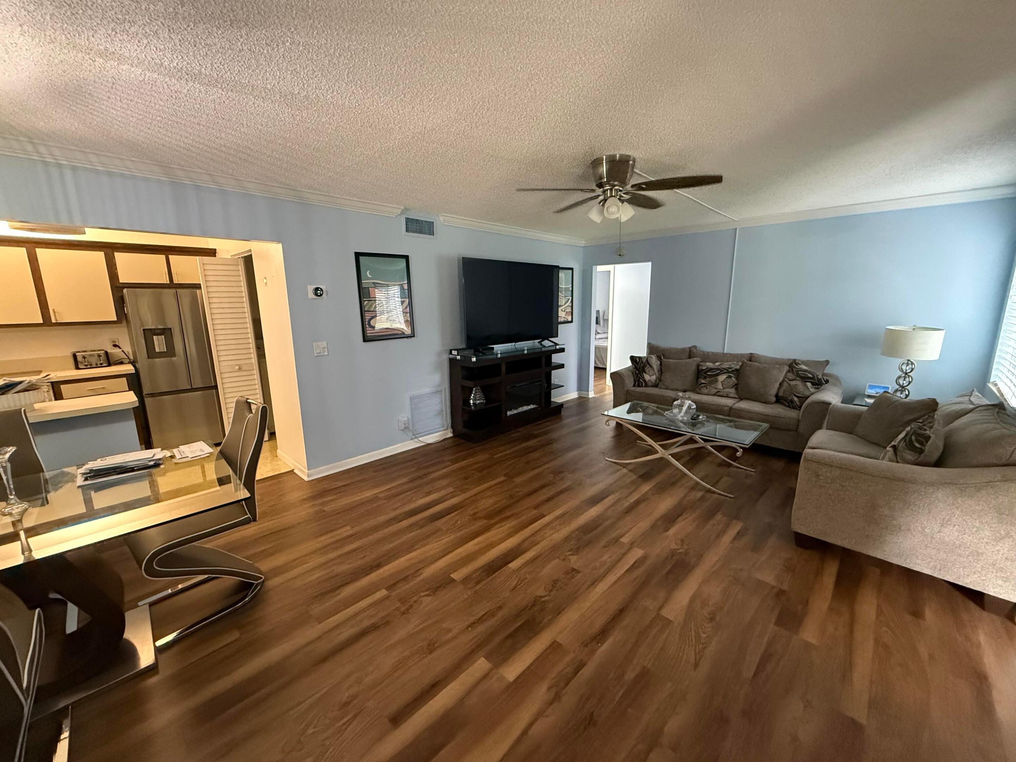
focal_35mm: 14
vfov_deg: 85.7
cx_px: 508
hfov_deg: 102.1
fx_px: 411
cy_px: 381
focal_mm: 2.22
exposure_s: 1/60
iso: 1000
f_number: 2.2
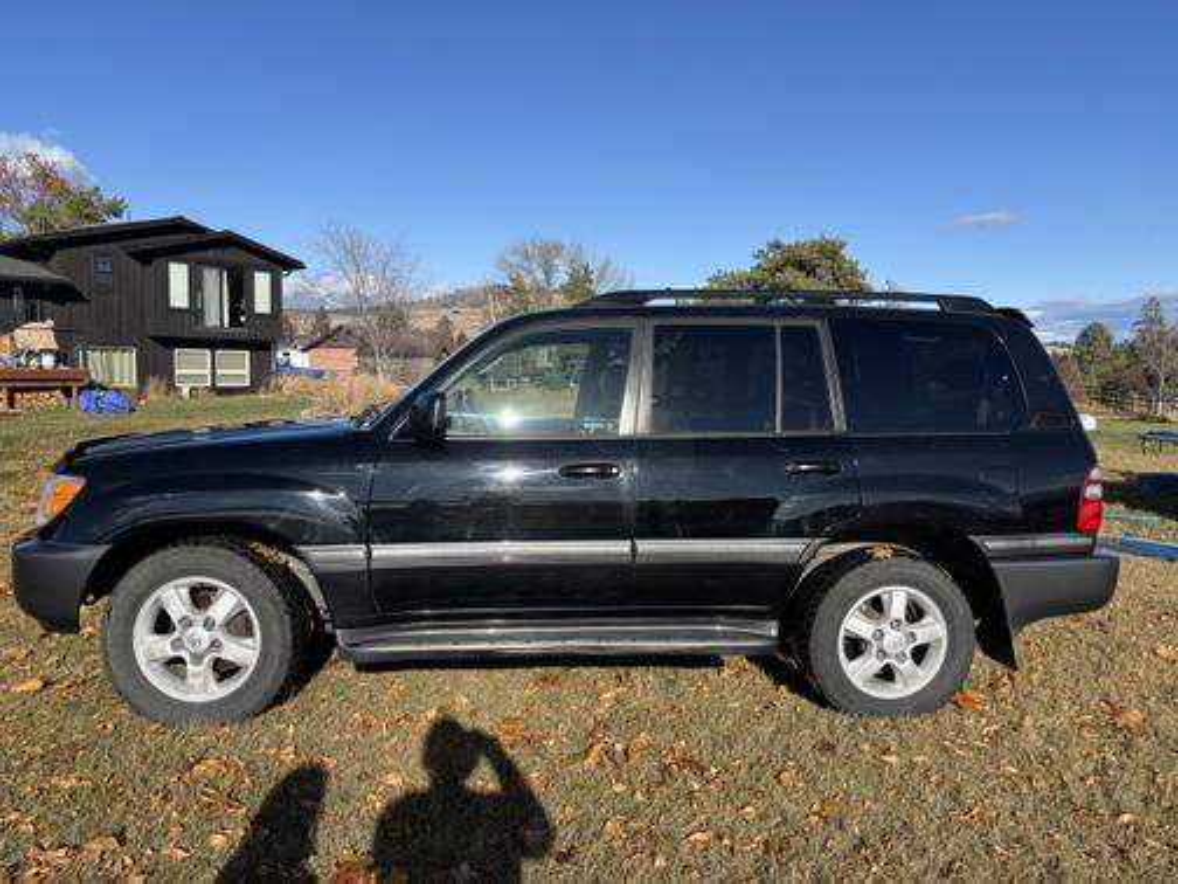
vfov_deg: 53.1
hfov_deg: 67.3
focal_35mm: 26
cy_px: 442
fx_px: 885
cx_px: 589
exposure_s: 1/2778
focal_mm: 5.96
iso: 50
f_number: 1.6
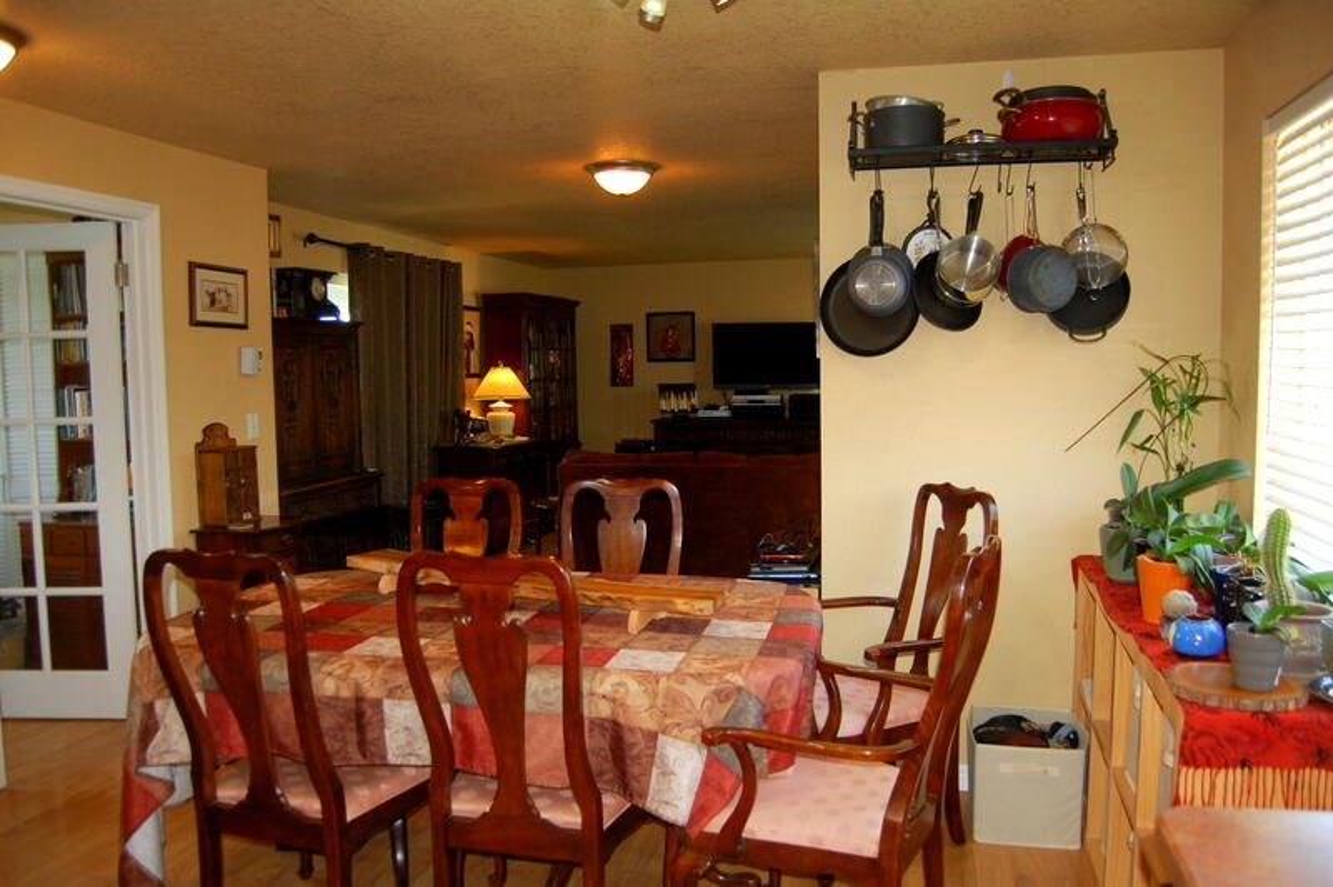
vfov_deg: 47.9
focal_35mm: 27
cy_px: 444
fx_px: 999
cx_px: 666
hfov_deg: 67.4
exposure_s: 1/60
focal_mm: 18
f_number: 3.5
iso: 400
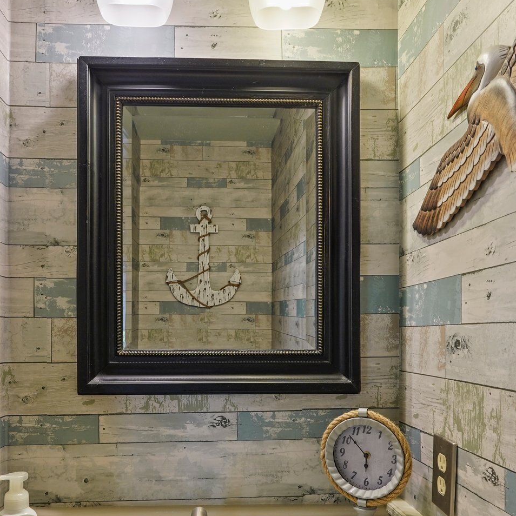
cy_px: 329
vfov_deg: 50.6
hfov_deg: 51.1
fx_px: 538
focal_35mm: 32
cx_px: 233
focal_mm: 17.5
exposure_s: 1/6
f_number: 9
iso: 500
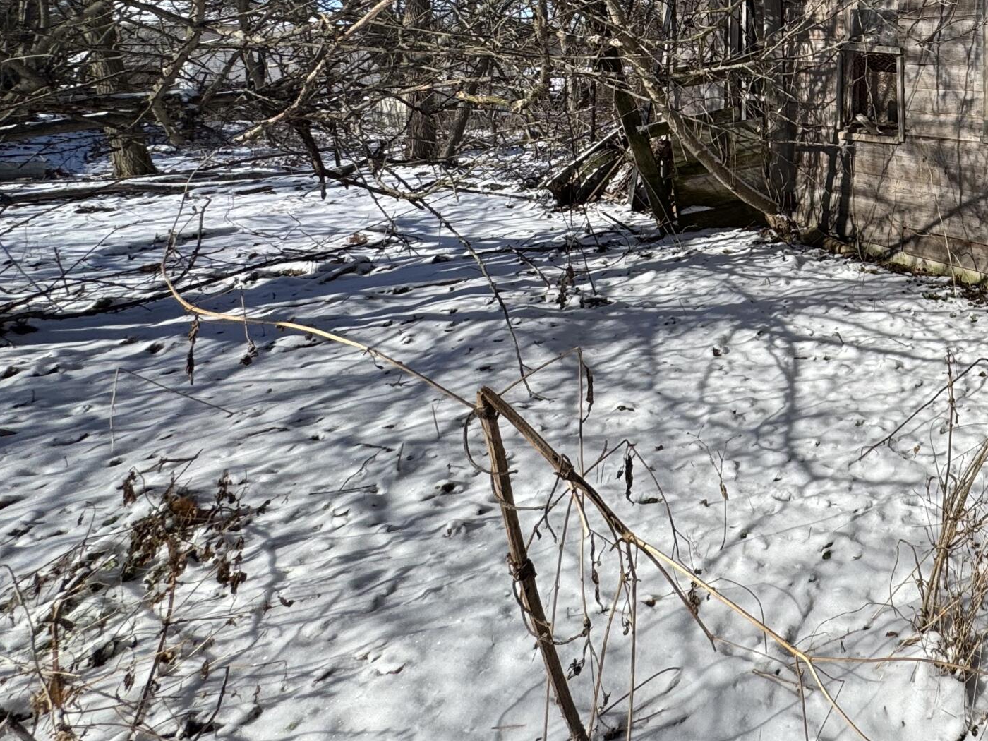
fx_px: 856
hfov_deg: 46.9
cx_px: 1044
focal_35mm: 30
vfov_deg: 41.5
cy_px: 23
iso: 50
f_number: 2.2
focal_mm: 2.22
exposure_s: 1/1395
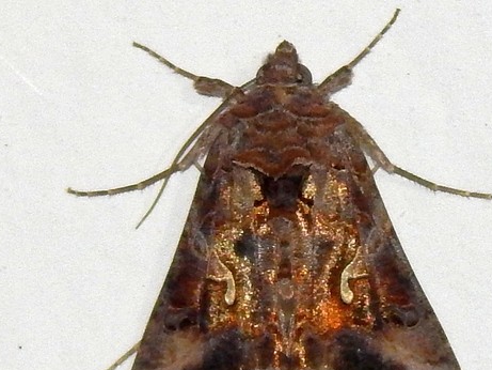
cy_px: 235
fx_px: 10606
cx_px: 299
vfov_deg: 2.0
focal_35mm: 746
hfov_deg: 2.7
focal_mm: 76.4
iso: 200
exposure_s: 1/125
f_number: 5.7
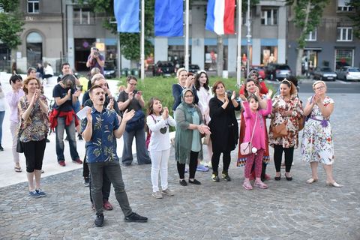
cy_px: 120
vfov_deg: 27.0
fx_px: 500
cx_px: 180
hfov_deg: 39.6
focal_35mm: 50
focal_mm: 50
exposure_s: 1/2500
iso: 4000
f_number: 2.8
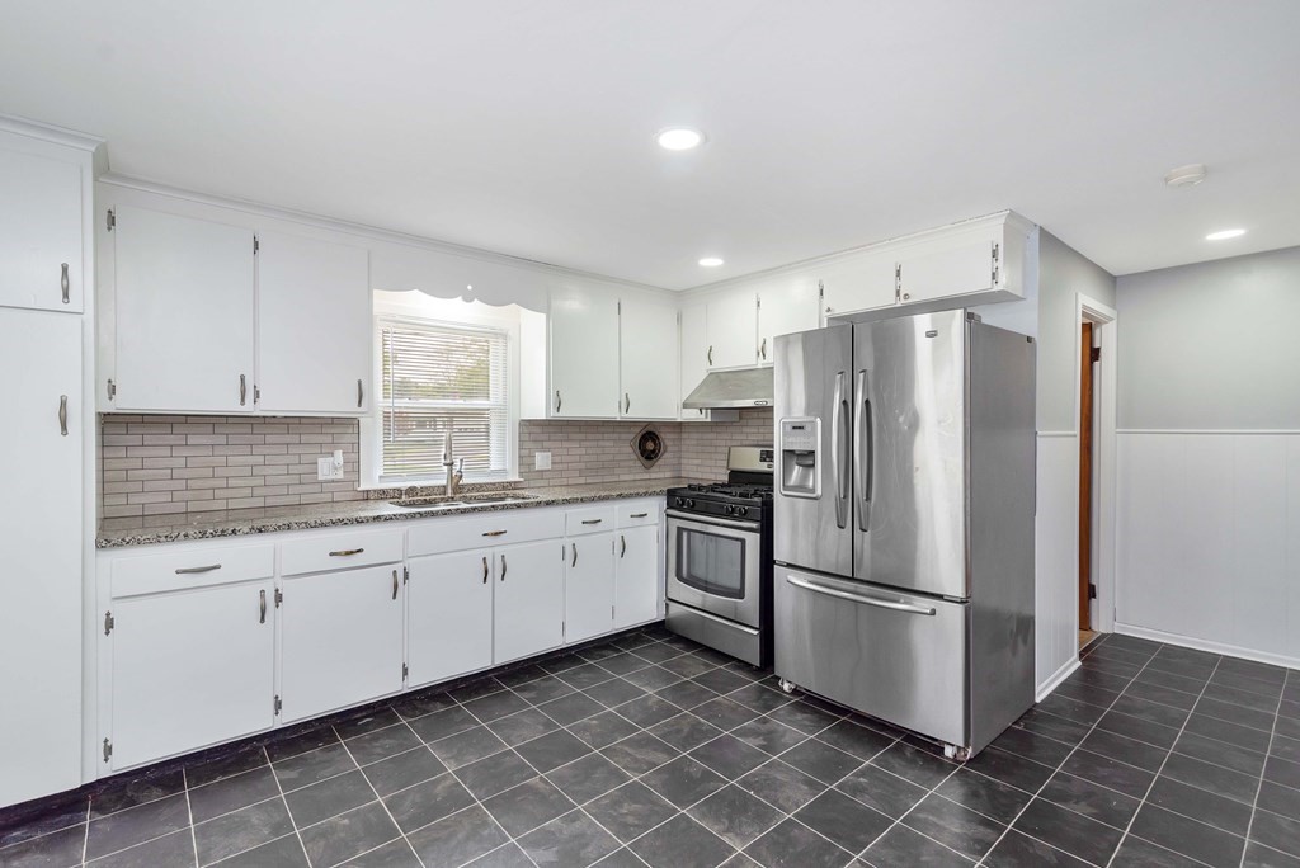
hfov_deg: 96.7
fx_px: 578
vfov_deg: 73.8
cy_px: 434
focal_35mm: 16
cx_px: 650
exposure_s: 1/125
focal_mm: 16
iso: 250
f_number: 5.6
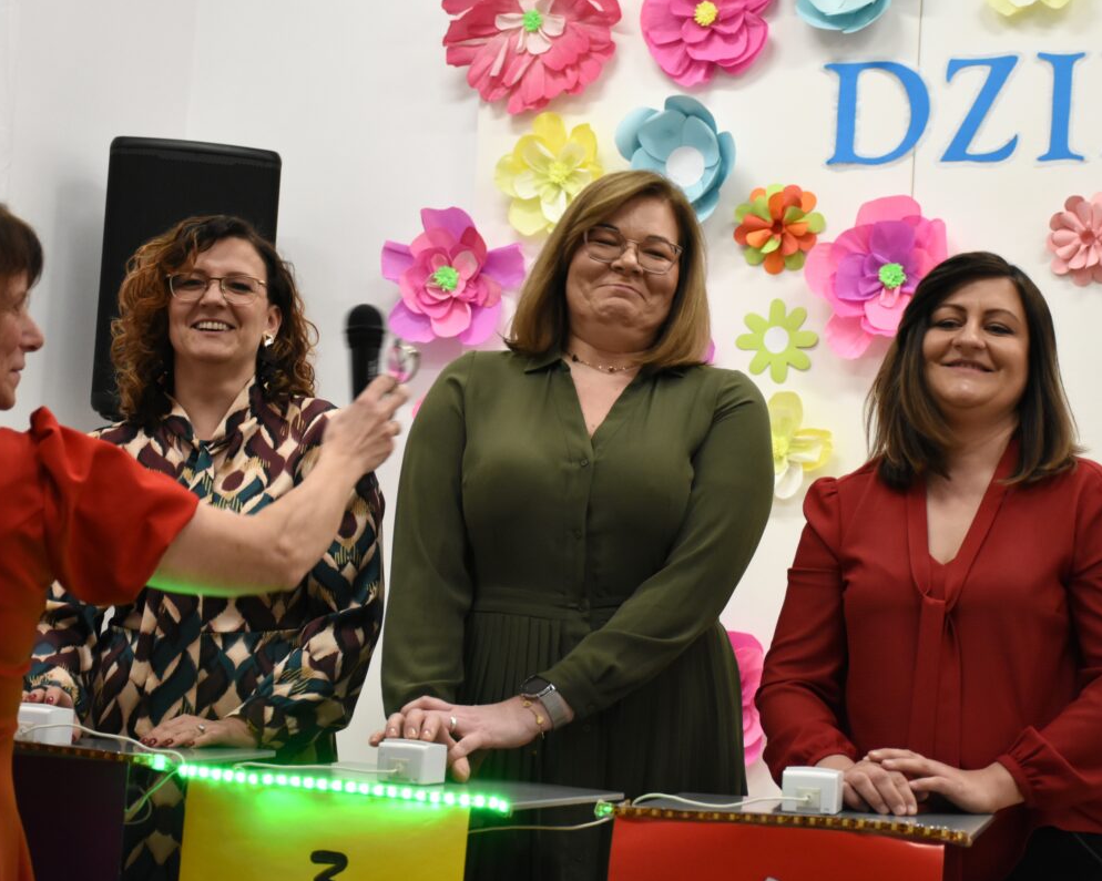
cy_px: 440
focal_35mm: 68
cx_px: 599
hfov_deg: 27.9
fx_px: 2218
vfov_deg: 22.5
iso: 1800
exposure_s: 1/125
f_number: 4.5
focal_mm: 40
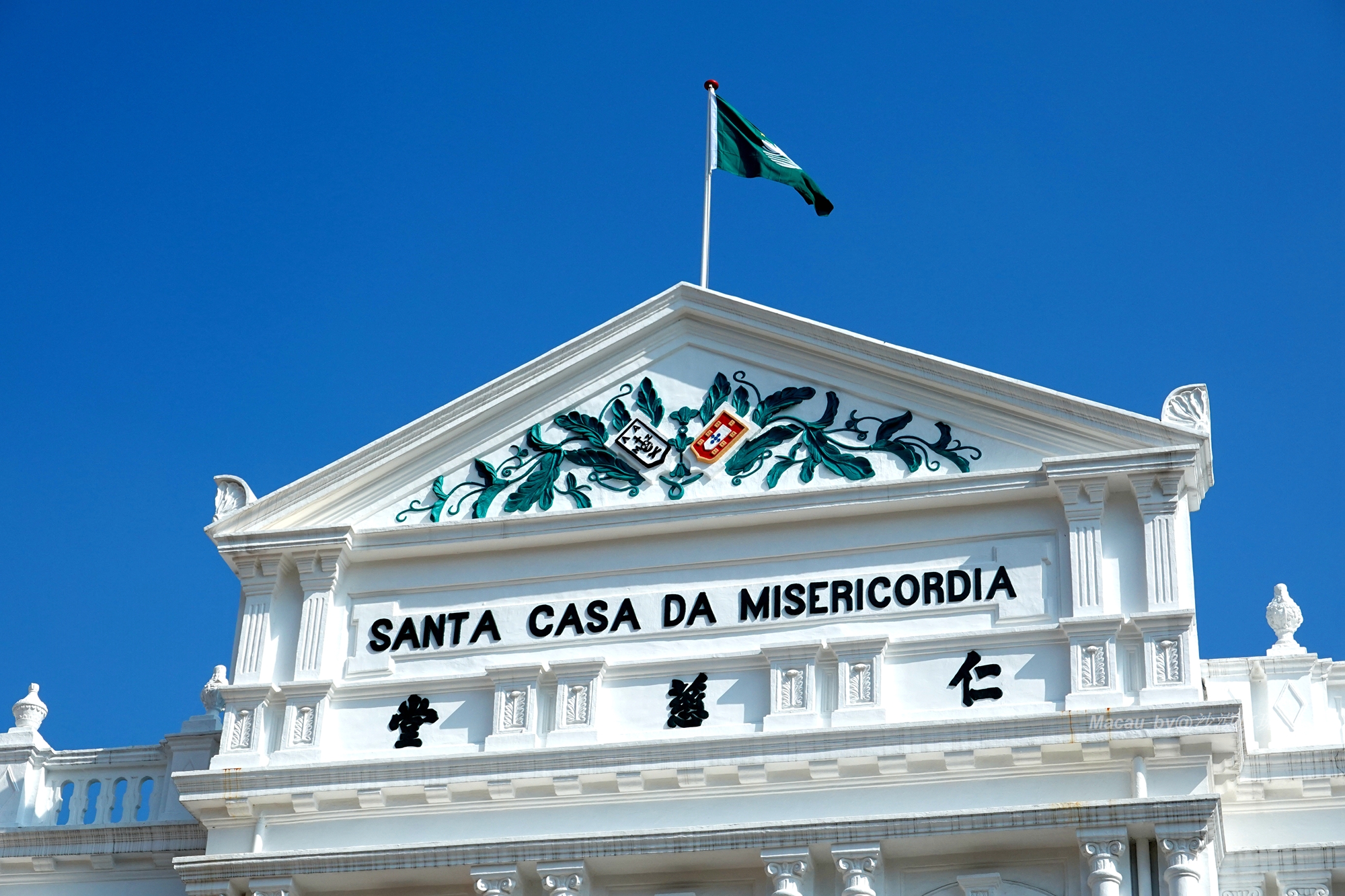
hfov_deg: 29.2
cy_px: 448
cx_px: 672
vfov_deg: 19.7
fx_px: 2578
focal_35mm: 69
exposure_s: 1/1000
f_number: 5.6
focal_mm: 25.34
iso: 125
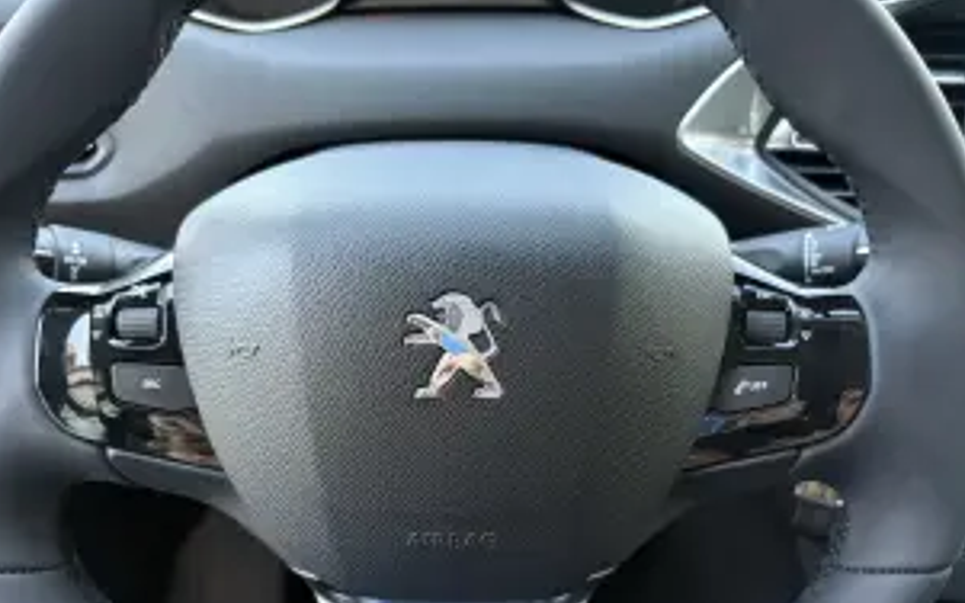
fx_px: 868
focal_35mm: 33
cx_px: 455
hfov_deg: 58.1
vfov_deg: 37.8
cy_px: 417
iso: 500
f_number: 1.6
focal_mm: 5.96
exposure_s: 1/50
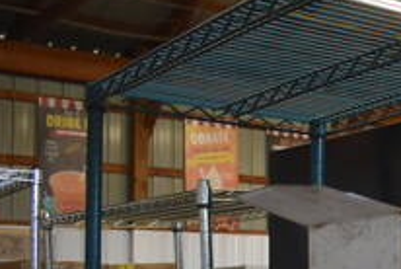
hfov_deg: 21.7
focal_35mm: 80
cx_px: 578
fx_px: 892
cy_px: 277
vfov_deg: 16.7
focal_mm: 18
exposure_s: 1/125
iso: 800
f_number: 3.5
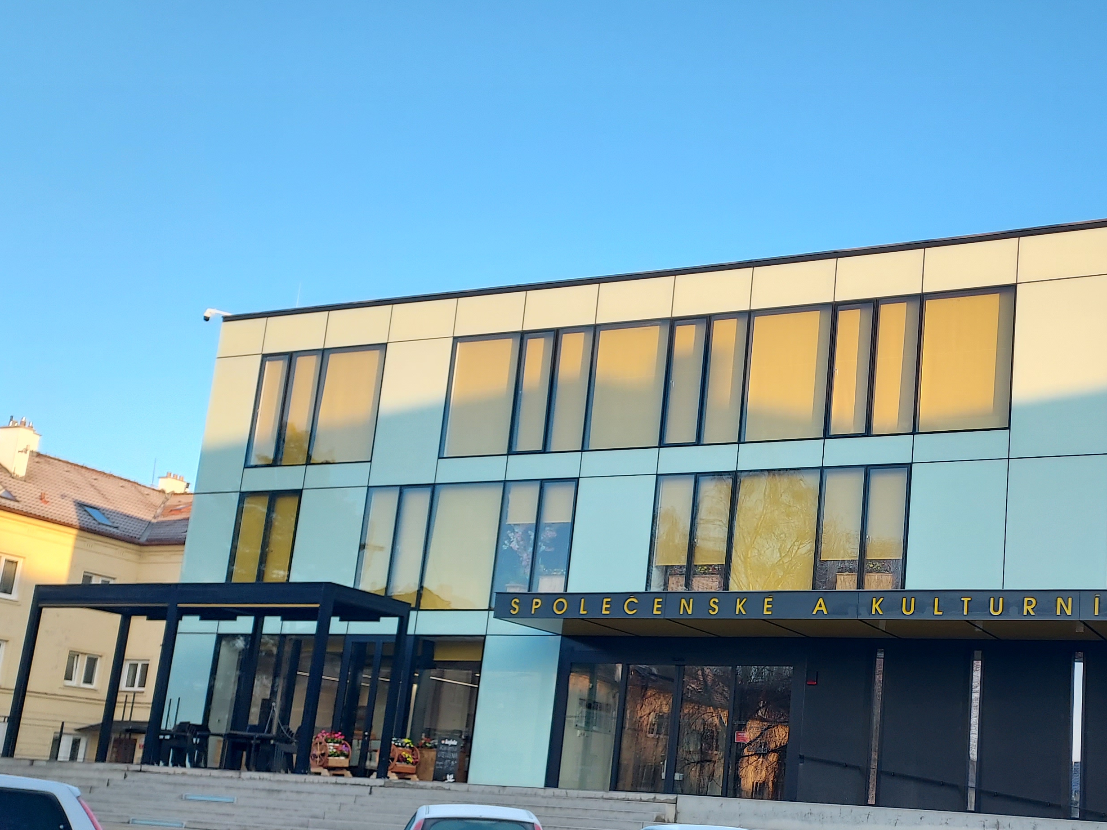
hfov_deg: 46.1
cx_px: 833
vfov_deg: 36.2
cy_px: 591
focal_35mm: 39
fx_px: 1247
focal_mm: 4.6
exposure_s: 1/207
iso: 40
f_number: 1.8
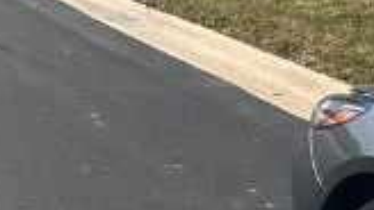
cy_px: -132
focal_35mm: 95
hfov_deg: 16.1
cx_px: -420
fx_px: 942
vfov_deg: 12.0
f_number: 2.2
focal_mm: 2.22
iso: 50
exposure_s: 1/3861
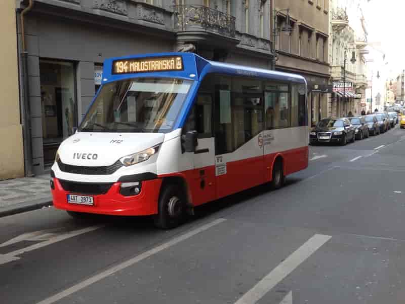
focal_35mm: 40
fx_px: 468
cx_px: 202
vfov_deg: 36.0
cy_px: 152
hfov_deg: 46.8
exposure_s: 1/80
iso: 125
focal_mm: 7.3
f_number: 3.7
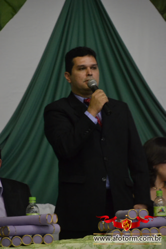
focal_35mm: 202
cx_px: 83
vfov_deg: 10.2
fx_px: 1401
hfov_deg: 6.8
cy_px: 124
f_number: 5.6
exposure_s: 1/25
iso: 3200
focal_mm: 135
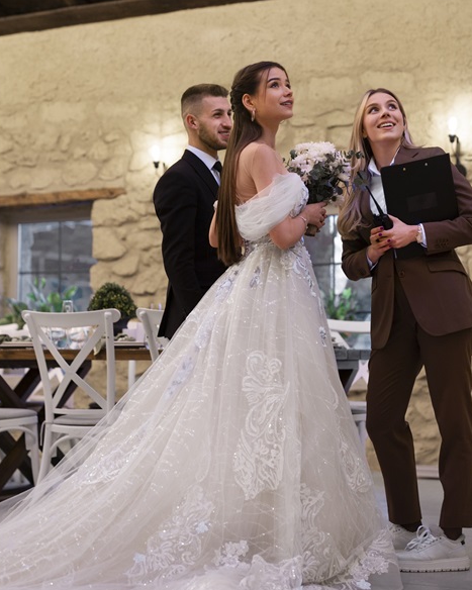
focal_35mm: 71
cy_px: 296
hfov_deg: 21.5
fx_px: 1240
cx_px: 302
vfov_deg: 26.8
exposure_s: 1/125
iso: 400
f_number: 2.2
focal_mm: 50
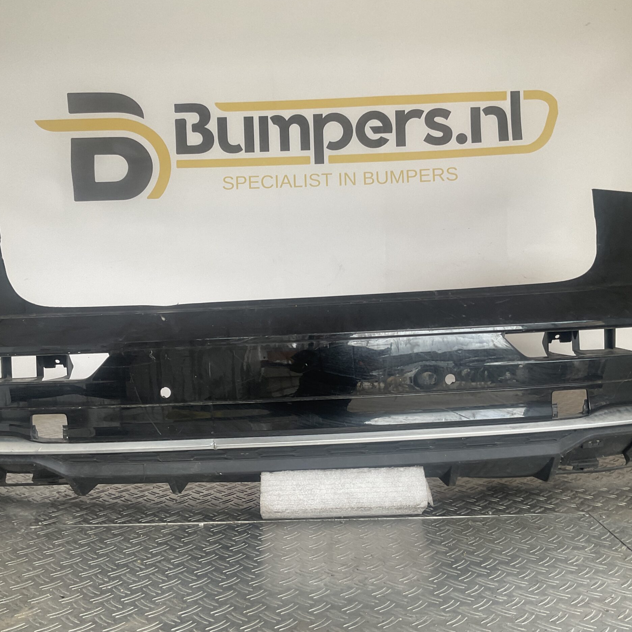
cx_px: 308
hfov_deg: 47.2
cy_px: 320
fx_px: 723
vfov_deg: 47.2
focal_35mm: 35
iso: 50
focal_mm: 3
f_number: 1.8
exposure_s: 1/50
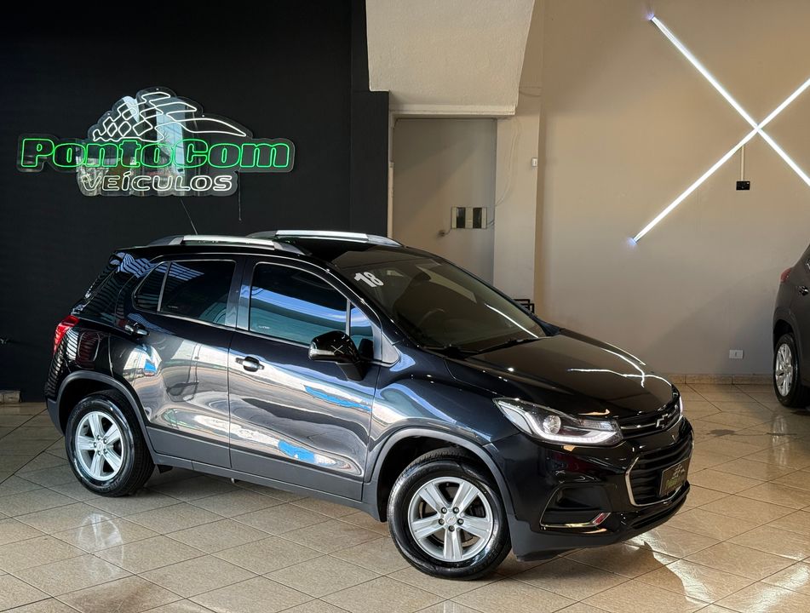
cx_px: 405
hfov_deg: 39.5
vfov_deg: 30.4
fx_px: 1127
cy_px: 306
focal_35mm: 48
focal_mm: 6.76
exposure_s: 1/120
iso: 160
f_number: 1.78
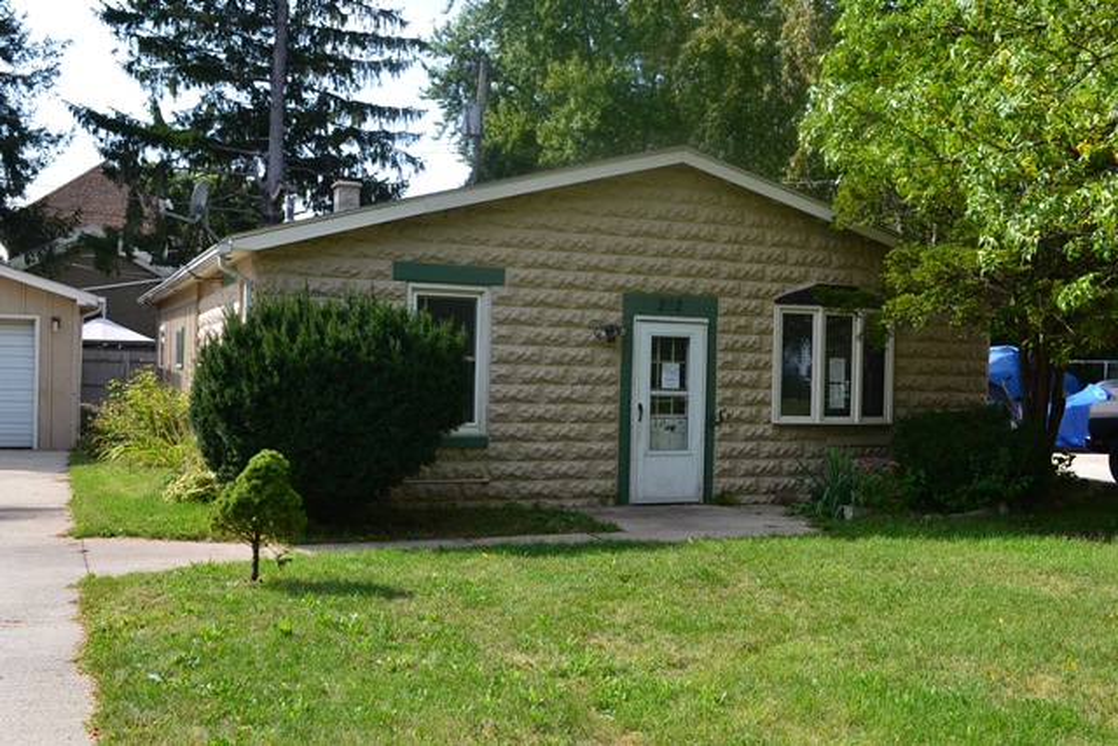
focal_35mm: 39
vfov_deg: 34.2
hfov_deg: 49.5
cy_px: 373
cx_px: 559
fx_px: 1211
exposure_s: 1/250
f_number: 10
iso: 400
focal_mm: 26
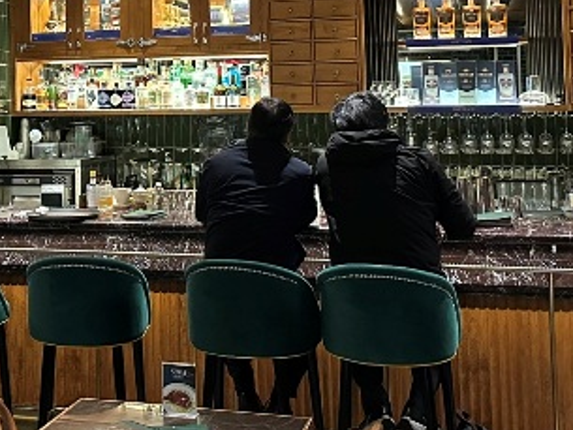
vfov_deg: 22.6
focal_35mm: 63
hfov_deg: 29.9
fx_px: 1043
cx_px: 105
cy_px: 30
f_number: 1.78
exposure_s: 1/59
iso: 800
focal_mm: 6.86
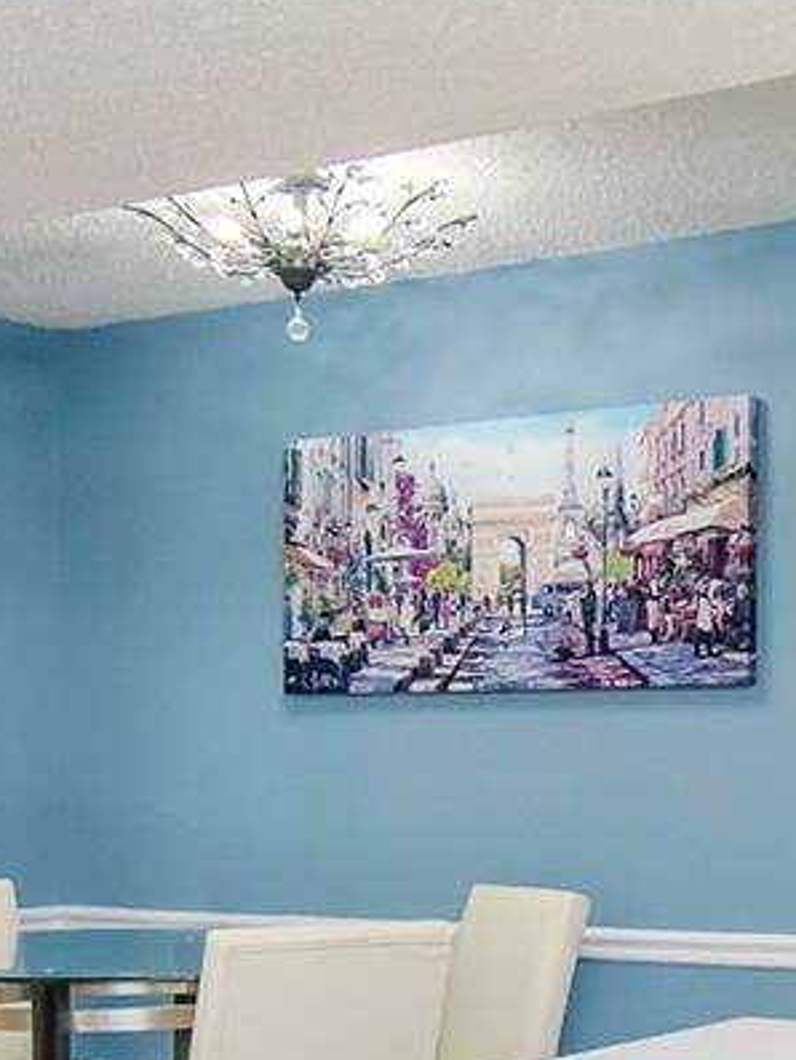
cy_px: 873
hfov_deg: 22.9
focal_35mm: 64
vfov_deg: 29.5
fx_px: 1959
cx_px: 540
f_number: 7.1
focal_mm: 11
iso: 800
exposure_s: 1/80
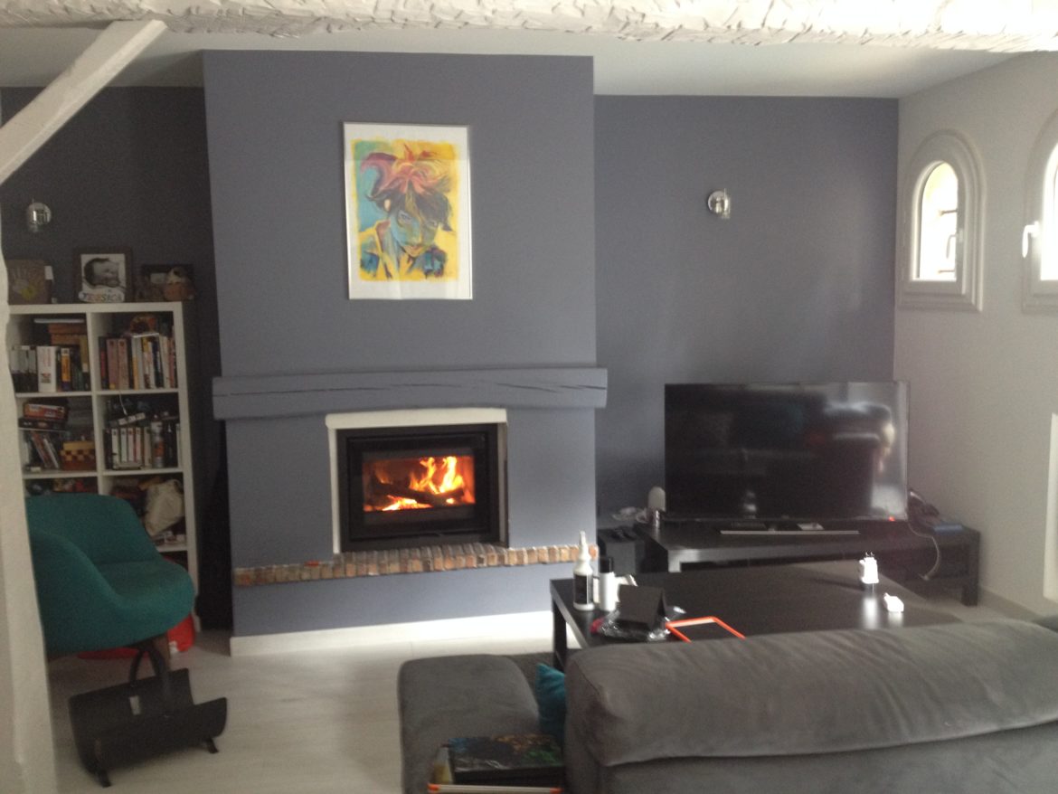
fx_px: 1070
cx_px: 529
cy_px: 397
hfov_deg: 52.6
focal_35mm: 35
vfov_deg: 40.7
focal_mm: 4.28
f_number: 2.4
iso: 160
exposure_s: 1/20
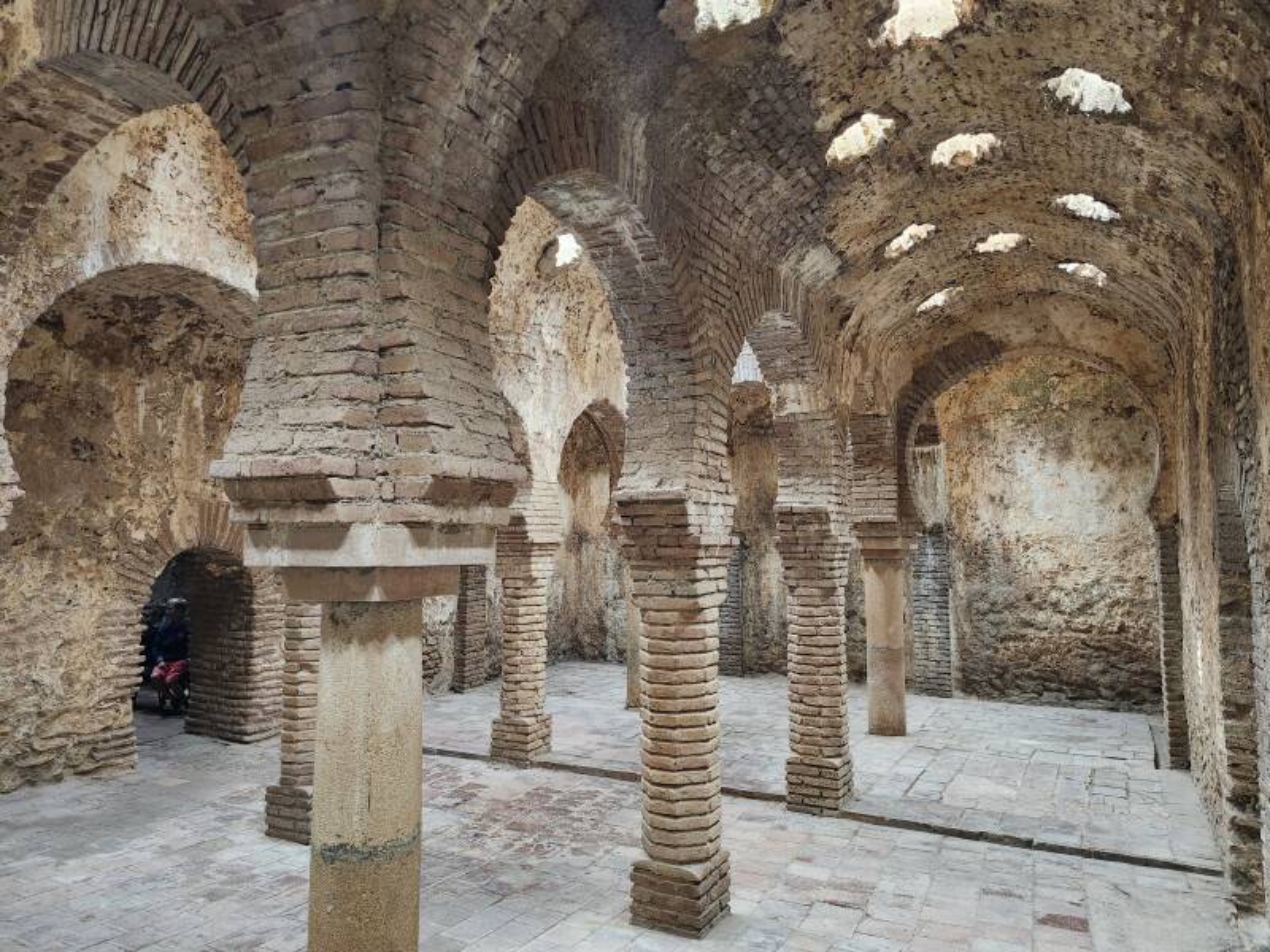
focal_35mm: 23
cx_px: 635
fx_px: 844
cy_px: 476
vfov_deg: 58.9
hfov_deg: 73.9
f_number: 1.8
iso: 500
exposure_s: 1/24
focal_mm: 5.54
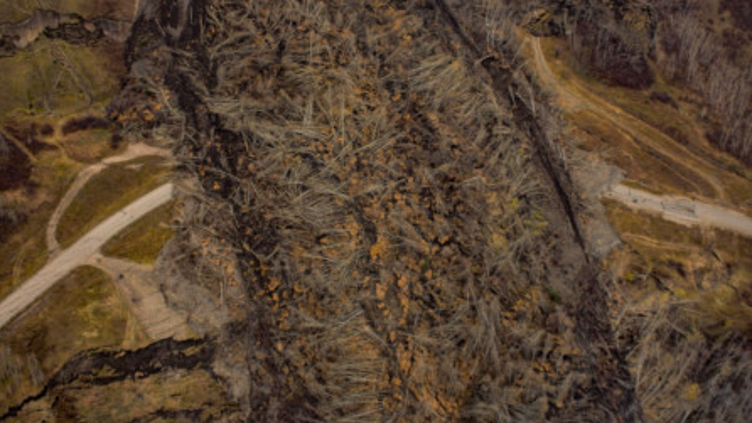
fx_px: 1107
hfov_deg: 37.5
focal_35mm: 56
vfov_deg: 21.6
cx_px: 378
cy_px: 182
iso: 200
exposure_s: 1/500
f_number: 4.5
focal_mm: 35
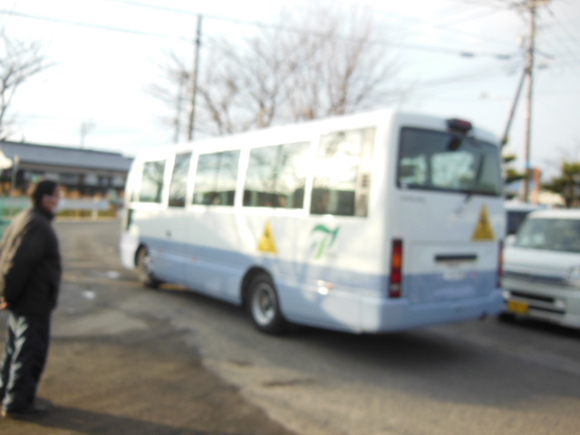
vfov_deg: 41.8
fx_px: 570
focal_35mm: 34
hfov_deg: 54.0
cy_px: 218
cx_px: 290
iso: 125
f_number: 3.9
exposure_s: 1/320
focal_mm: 6
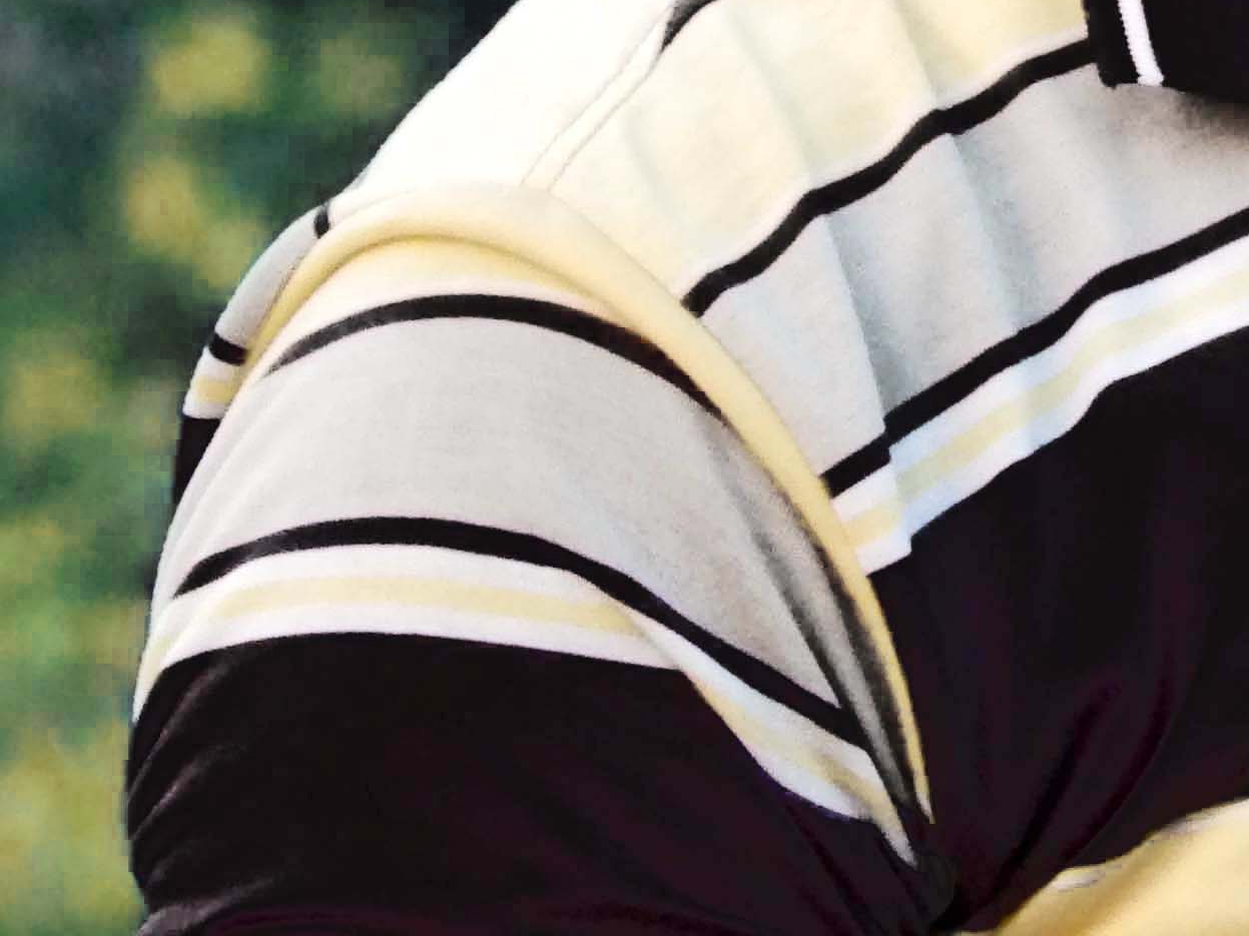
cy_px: -474
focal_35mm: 1645
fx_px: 59348
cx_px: 1667
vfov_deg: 0.9
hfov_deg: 1.2
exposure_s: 1/100
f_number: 6
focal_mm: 79.9
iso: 640
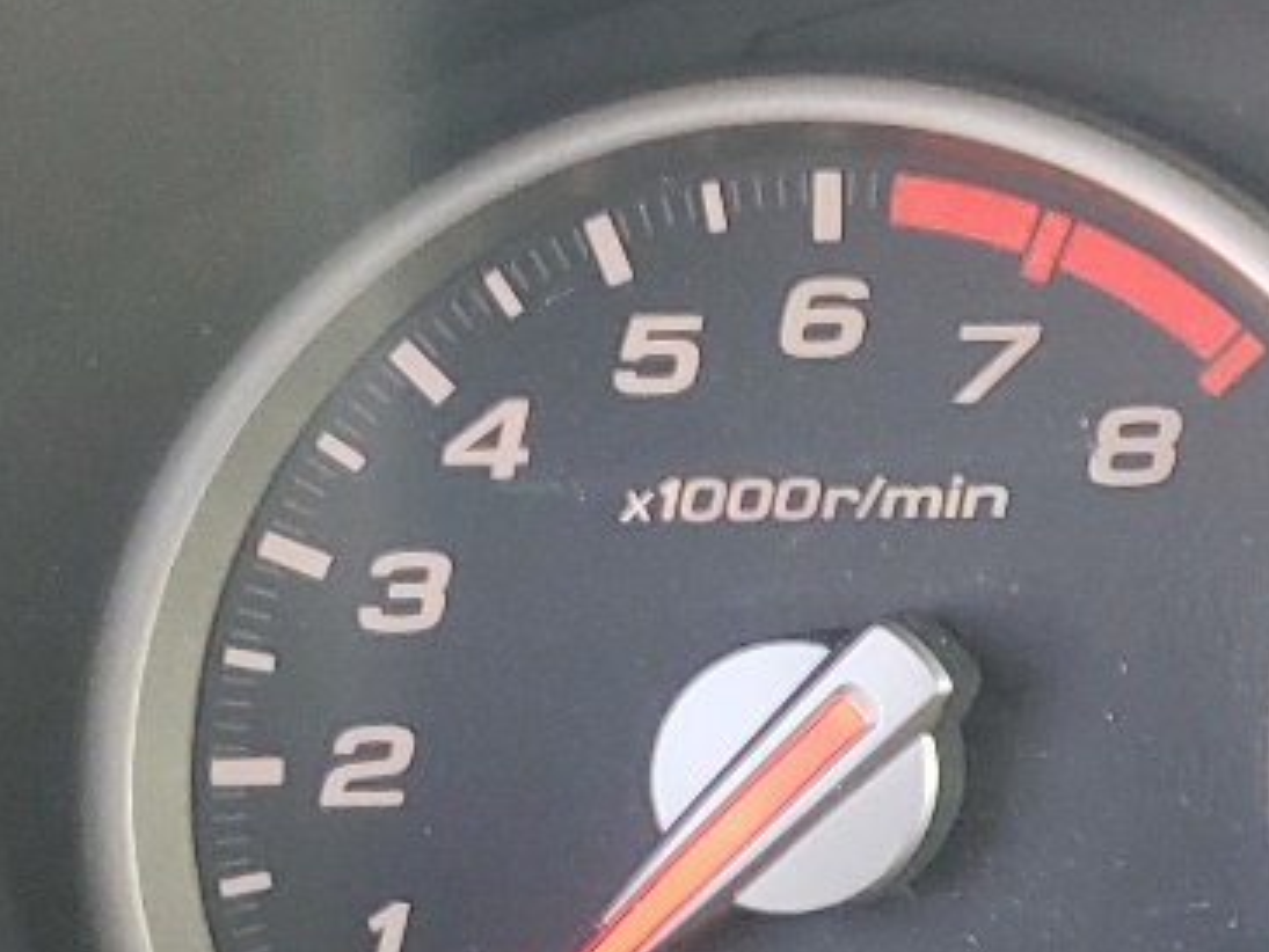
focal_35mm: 114
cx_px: 2354
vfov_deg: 13.0
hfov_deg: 14.8
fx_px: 4181
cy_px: 400
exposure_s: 1/120
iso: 86
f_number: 1.5
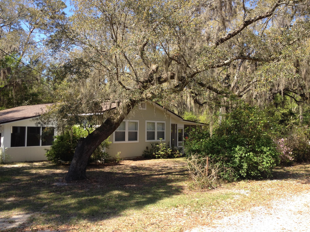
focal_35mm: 35
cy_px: 116
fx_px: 313
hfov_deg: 52.6
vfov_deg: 40.7
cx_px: 155
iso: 50
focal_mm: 4.28
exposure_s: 1/541
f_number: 2.4
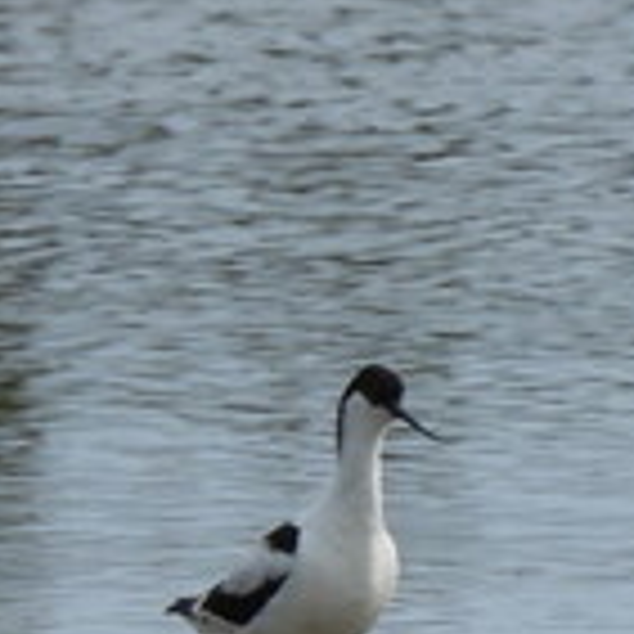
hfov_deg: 0.4
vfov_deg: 0.4
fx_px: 90676
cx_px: 854
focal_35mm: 4376
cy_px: 645
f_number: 6.3
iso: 100
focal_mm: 214
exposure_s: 1/640
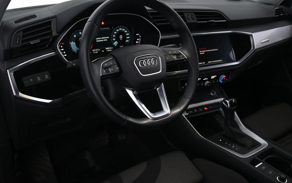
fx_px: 271
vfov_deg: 37.3
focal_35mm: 34
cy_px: 89
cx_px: 146
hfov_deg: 56.7
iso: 1100
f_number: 4
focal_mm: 22
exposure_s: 1/40
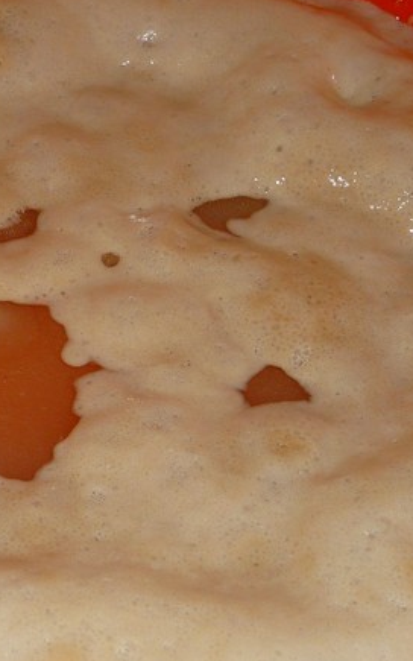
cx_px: 80
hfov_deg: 16.6
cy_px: 353
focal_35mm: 78
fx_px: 1404
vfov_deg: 26.5
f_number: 4.3
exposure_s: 1/30
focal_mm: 7
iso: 100
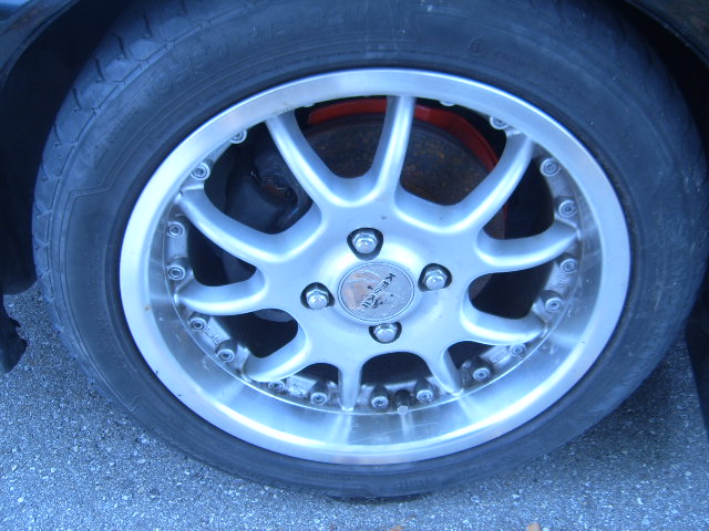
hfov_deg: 52.6
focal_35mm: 35
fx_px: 717
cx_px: 354
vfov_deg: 40.7
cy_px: 266
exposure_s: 1/90
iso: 50
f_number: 2.8
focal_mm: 5.8
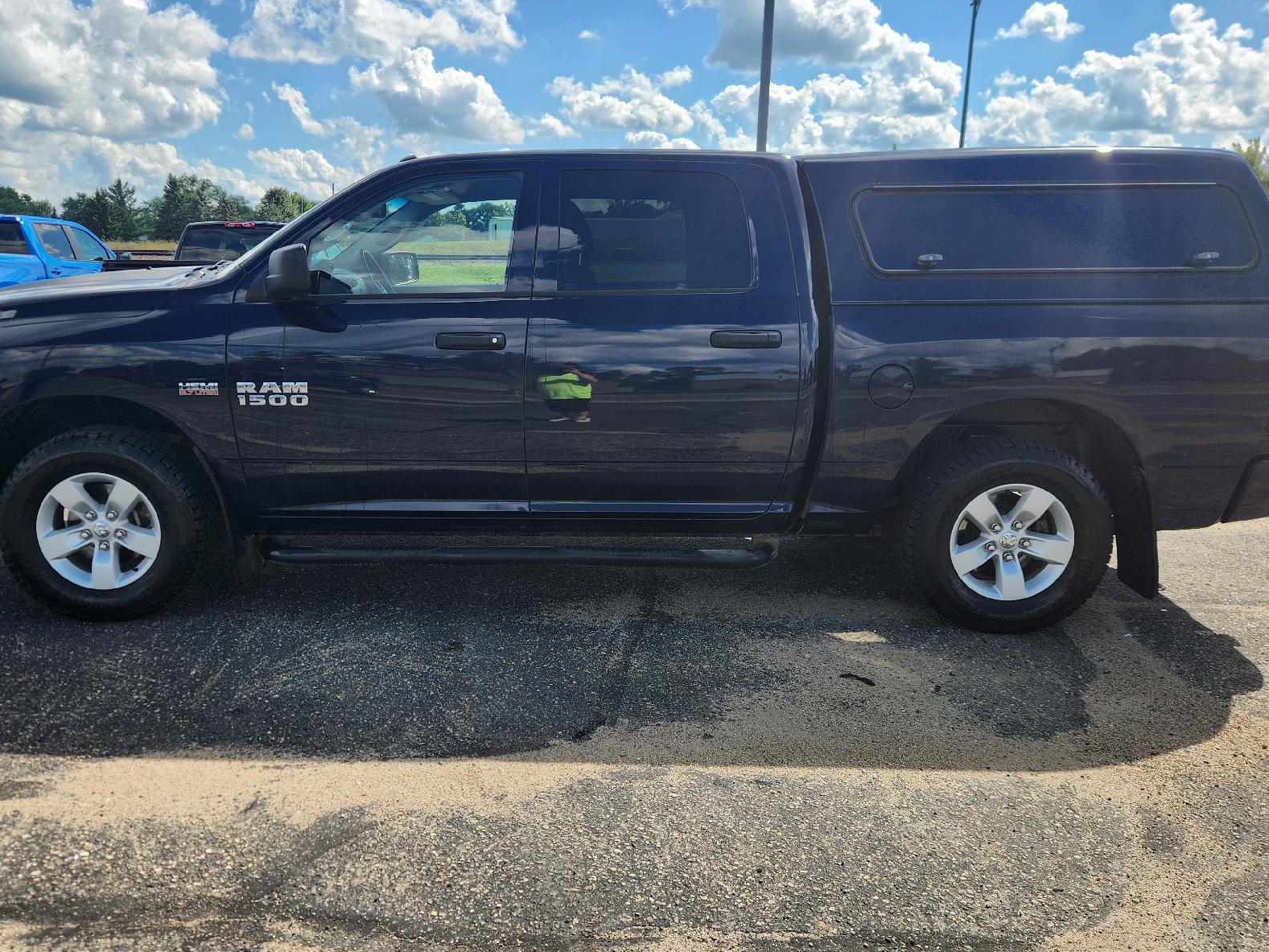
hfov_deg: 63.2
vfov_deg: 49.7
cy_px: 492
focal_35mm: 28
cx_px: 553
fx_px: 1027
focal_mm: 5.4
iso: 20
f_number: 1.8
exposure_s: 1/1472
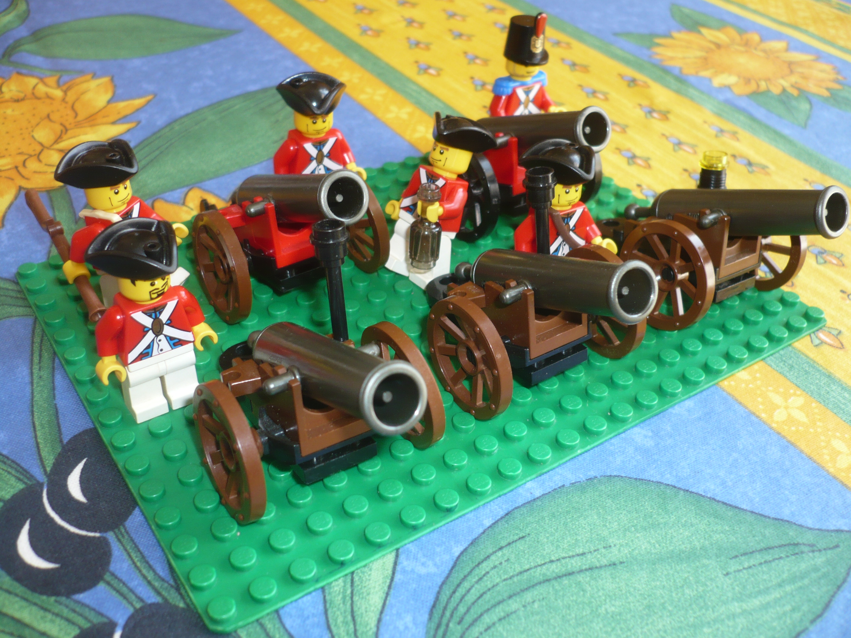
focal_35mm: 35
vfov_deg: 40.7
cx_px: 426
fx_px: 860
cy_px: 319
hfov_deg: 52.6
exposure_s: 1/30
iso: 100
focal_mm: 5.8
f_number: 2.8
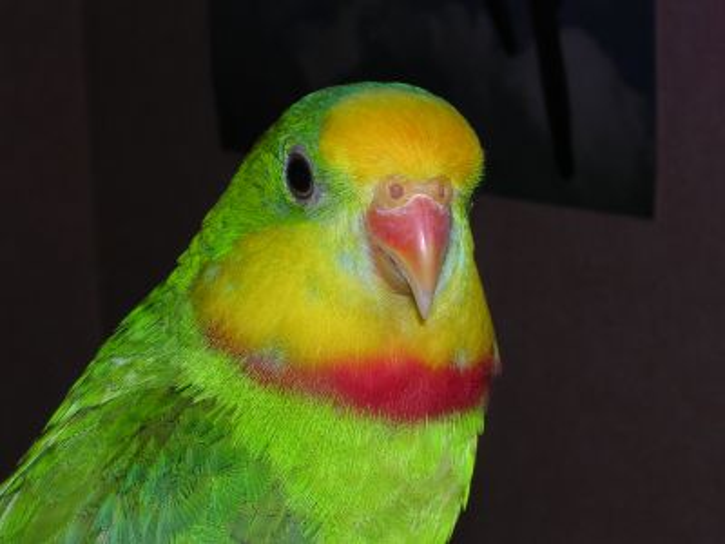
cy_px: 272
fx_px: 2409
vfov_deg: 12.9
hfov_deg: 17.1
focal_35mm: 115
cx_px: 362
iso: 100
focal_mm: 17.4
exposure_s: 1/60.1
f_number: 9.8
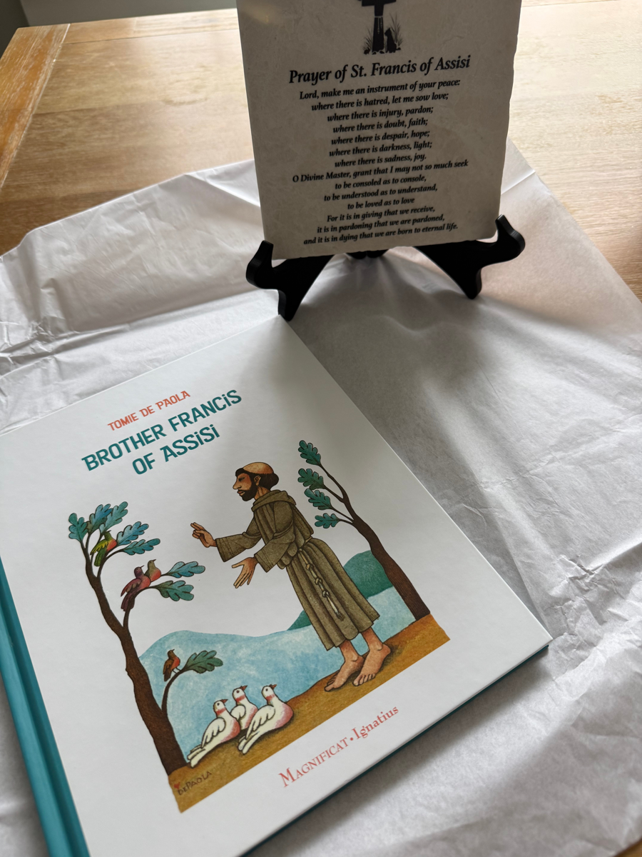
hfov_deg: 56.8
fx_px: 593
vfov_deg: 71.6
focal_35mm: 24
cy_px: 428
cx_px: 321
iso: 125
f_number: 1.78
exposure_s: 1/121
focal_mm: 6.76
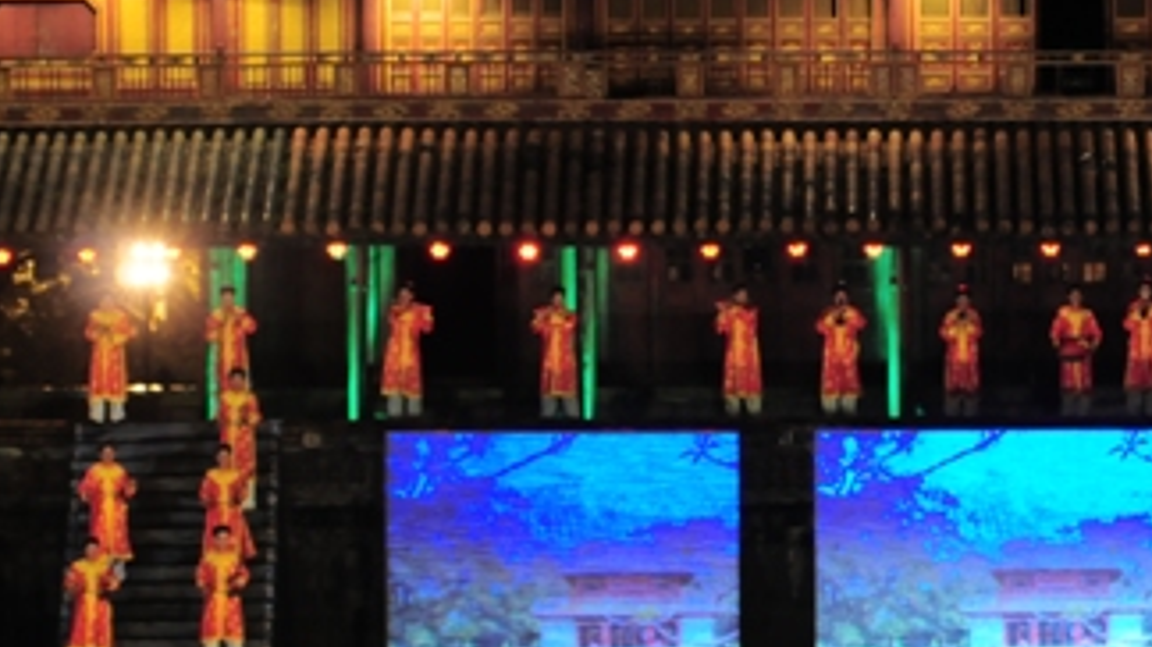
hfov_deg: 8.7
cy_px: 343
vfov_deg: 4.9
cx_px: 1109
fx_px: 7573
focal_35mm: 248
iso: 800
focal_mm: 80
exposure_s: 1/60
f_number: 4
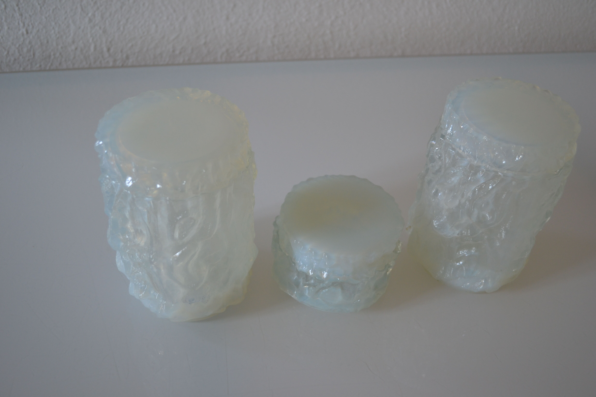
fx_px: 596
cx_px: 298
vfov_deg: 36.9
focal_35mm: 36
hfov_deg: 53.1
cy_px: 198
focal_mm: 24
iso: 400
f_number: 4
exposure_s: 1/40
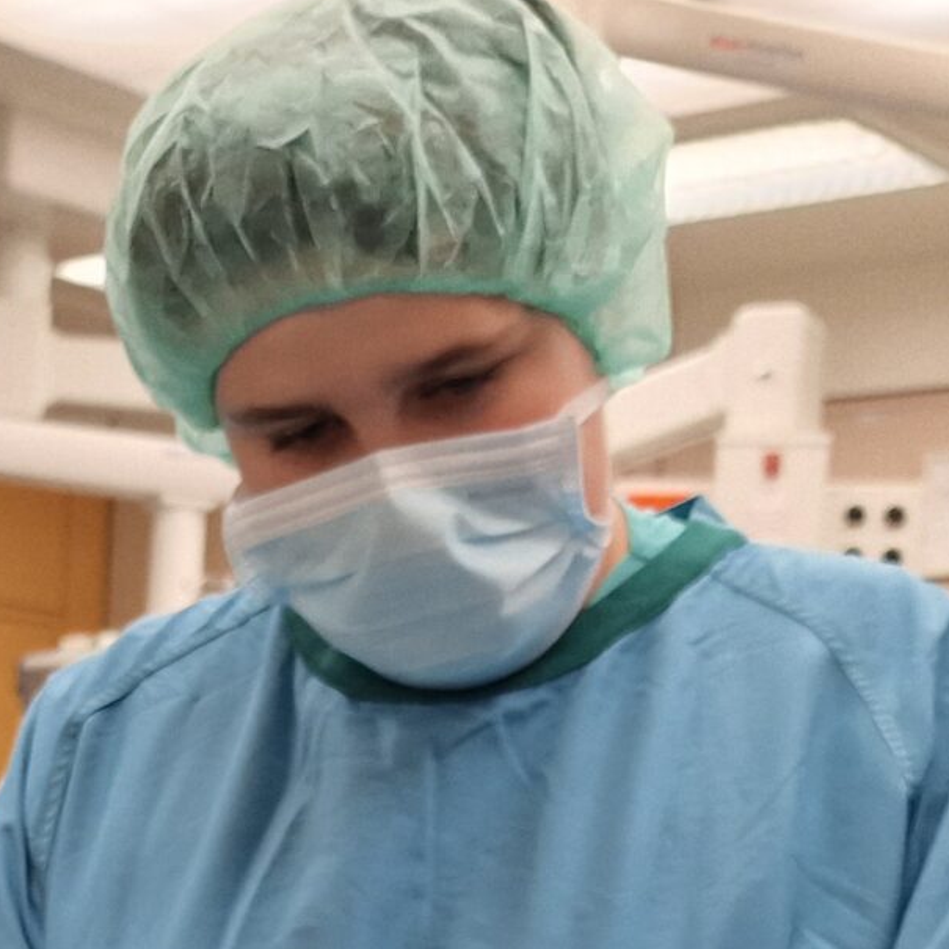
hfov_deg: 19.9
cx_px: 157
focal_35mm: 86
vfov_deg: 18.9
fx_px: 2667
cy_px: 1191
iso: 80
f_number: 1.8
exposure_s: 1/100
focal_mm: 6.4
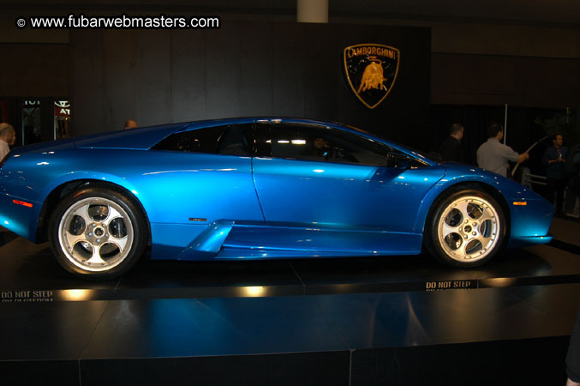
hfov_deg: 53.2
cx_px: 290
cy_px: 193
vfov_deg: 36.8
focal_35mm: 36
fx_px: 579
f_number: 5
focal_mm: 24
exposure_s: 1/60
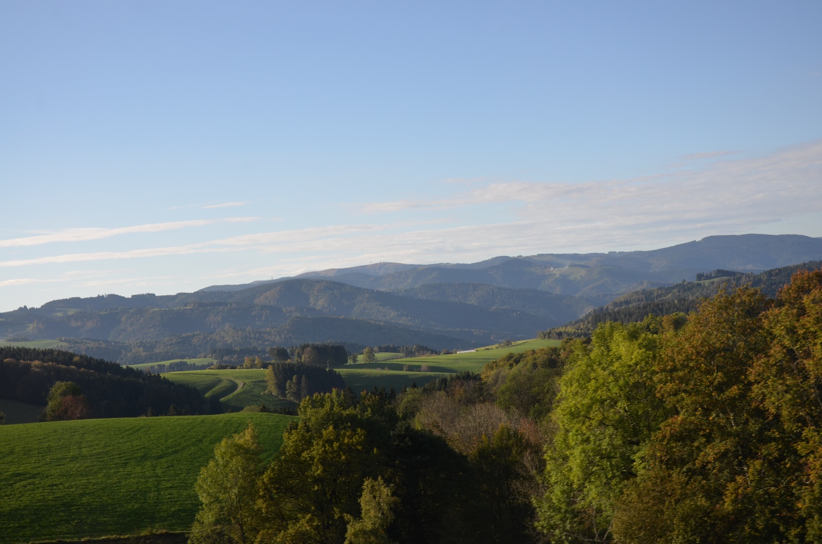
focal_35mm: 52
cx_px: 411
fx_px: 1196
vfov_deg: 25.6
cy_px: 272
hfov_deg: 37.9
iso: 200
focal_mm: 35
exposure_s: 1/160
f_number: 6.3
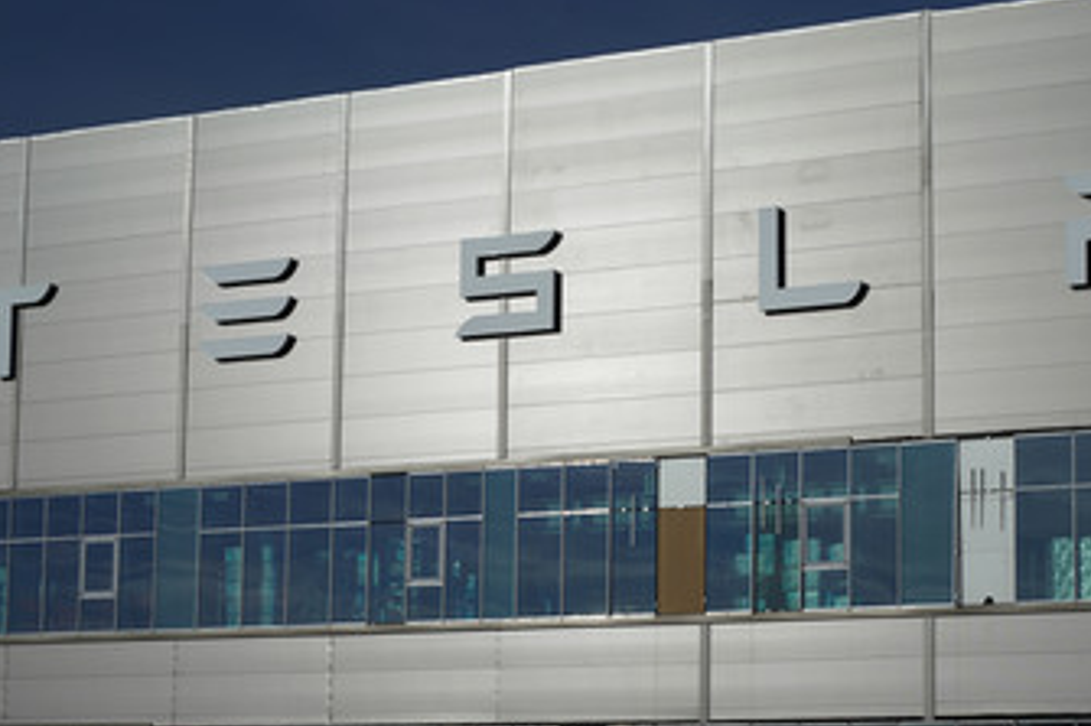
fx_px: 2817
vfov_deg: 14.7
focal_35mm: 93
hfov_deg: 21.9
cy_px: 423
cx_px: 588
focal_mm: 69
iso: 100
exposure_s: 1/500
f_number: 8
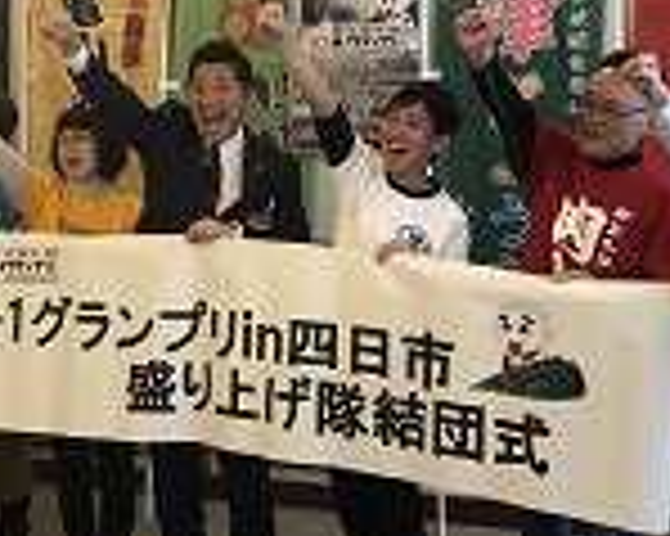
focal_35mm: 67
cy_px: 209
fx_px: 1328
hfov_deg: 28.2
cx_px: 241
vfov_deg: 22.7
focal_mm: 3.99
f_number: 1.8
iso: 32
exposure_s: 1/30
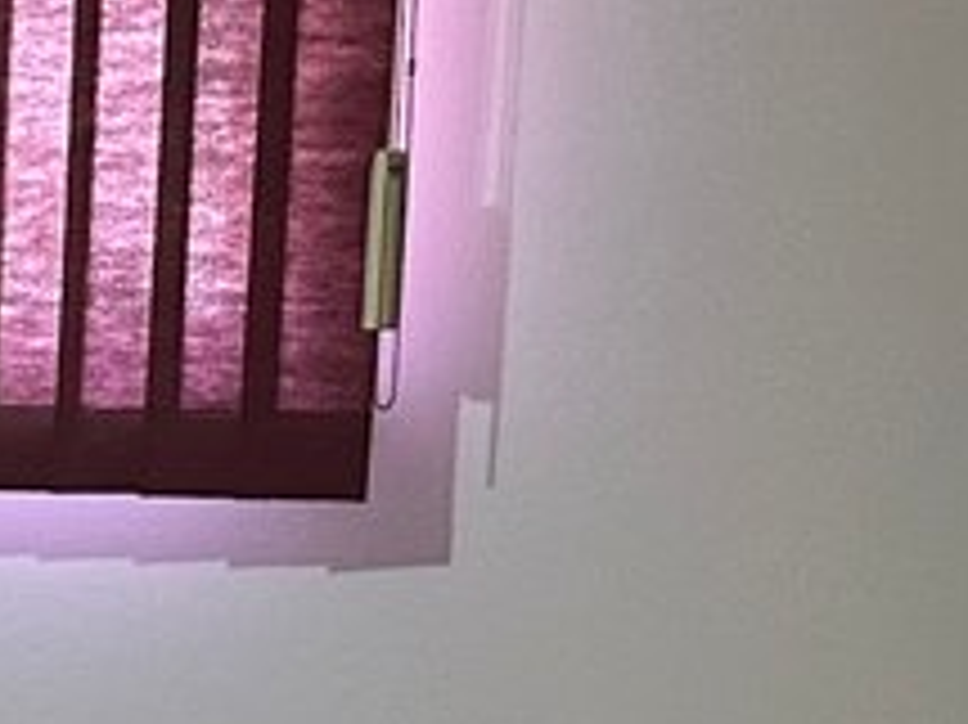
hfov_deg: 9.2
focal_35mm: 169
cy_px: 1068
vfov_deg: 8.6
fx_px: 4723
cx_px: -2015
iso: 320
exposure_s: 1/60
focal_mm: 6.86
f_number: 1.78
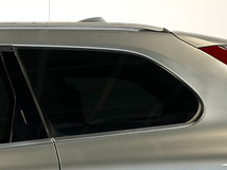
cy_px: 249
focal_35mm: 146
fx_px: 956
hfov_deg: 13.5
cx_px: 54
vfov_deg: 9.9
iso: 125
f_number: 1.8
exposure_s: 1/50
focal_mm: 6.86
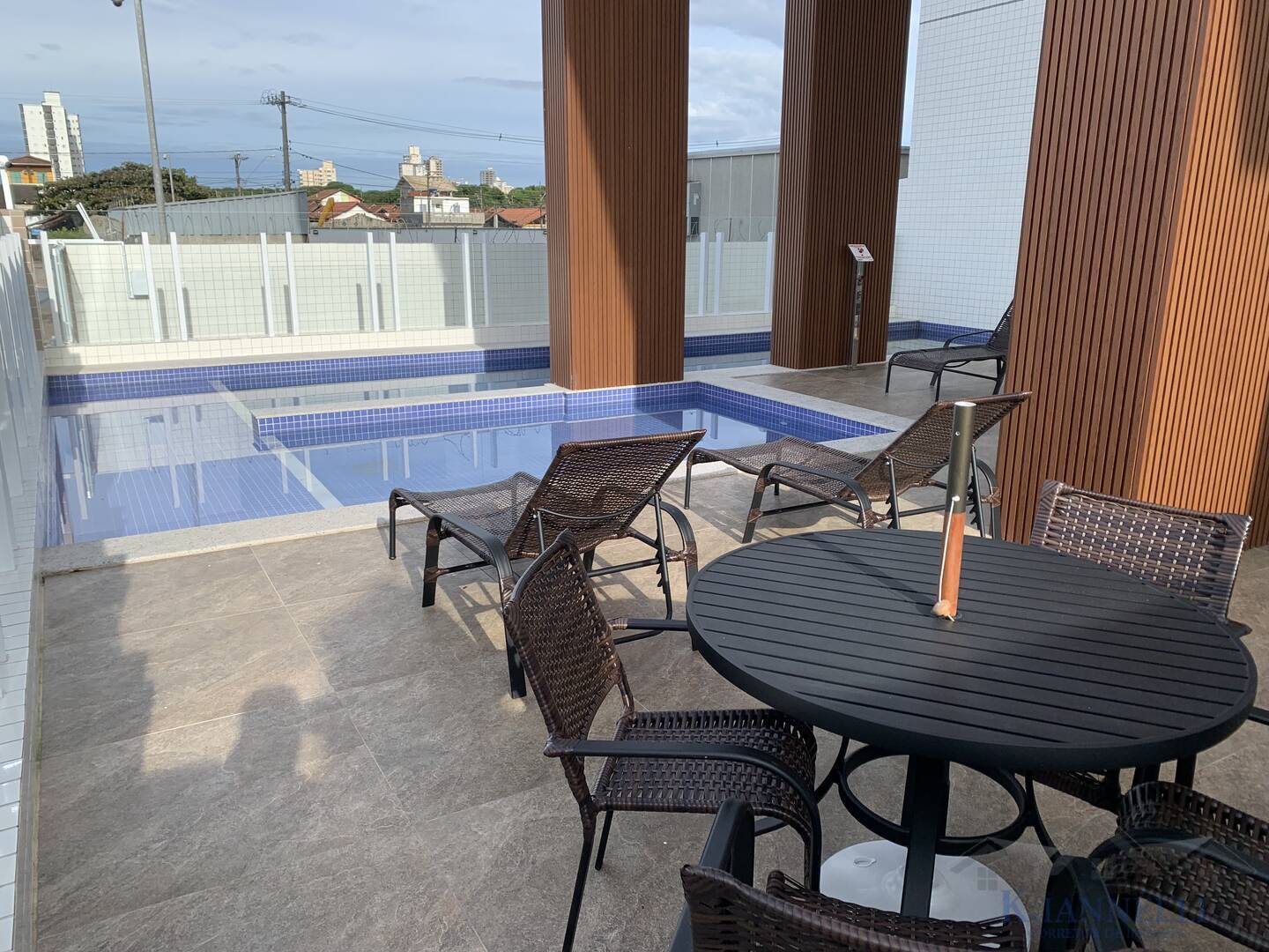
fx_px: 953
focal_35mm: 26
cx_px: 634
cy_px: 476
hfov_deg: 67.3
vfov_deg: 53.1
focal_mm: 4.25
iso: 25
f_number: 1.8
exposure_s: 1/1314
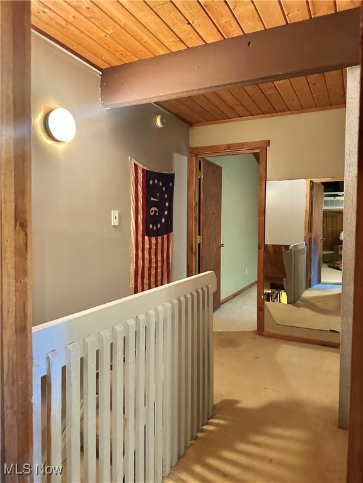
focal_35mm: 24
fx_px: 336
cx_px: 182
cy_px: 242
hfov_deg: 56.8
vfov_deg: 71.6
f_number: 1.78
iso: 800
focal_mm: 6.86
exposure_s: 1/40
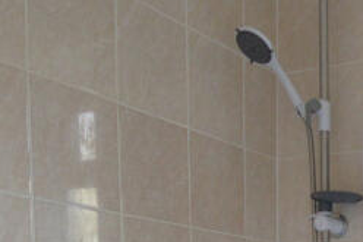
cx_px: 504
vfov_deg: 19.0
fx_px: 625
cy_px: 370
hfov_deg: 26.2
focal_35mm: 62
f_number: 4
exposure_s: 1/60
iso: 720
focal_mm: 10
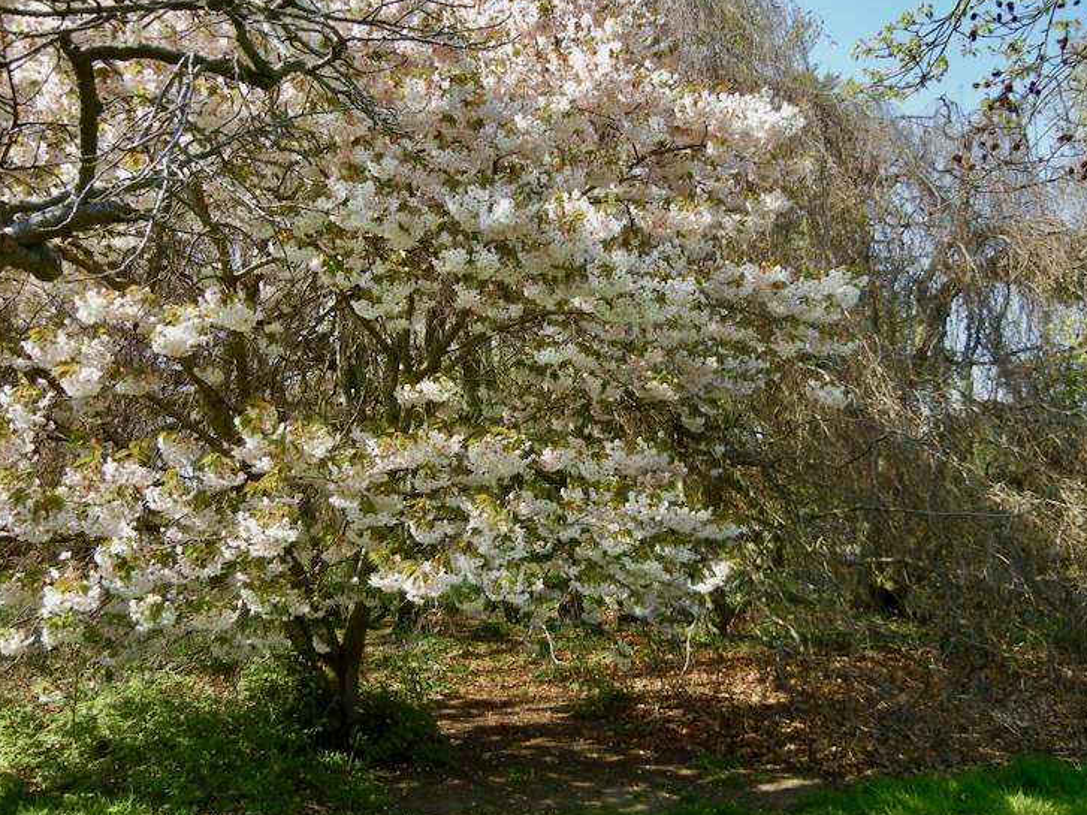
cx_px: 520
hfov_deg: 55.3
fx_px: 1036
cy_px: 384
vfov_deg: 42.9
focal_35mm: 33
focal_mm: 5.4
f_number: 3.5
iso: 160
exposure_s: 1/501
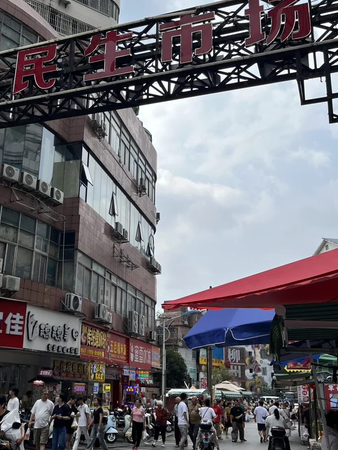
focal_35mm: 41
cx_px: 110
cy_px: 189
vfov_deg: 45.6
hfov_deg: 34.8
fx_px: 534
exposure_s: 1/5556
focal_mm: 5.1
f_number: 1.6
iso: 50
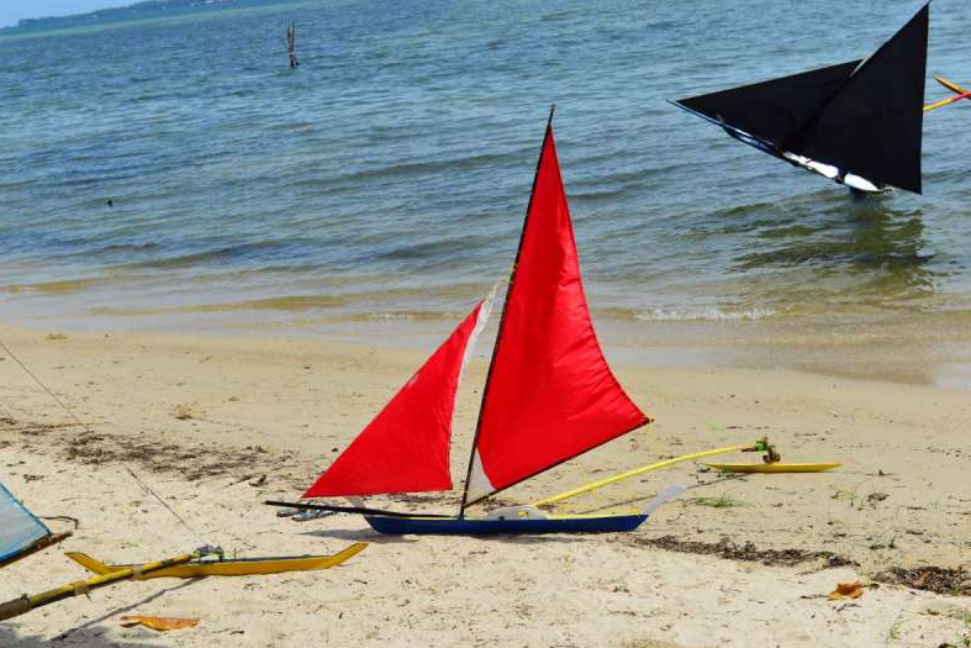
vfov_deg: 22.3
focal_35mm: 61
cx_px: 479
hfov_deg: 32.9
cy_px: 328
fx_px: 1645
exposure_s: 1/320
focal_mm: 60
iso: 100
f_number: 9
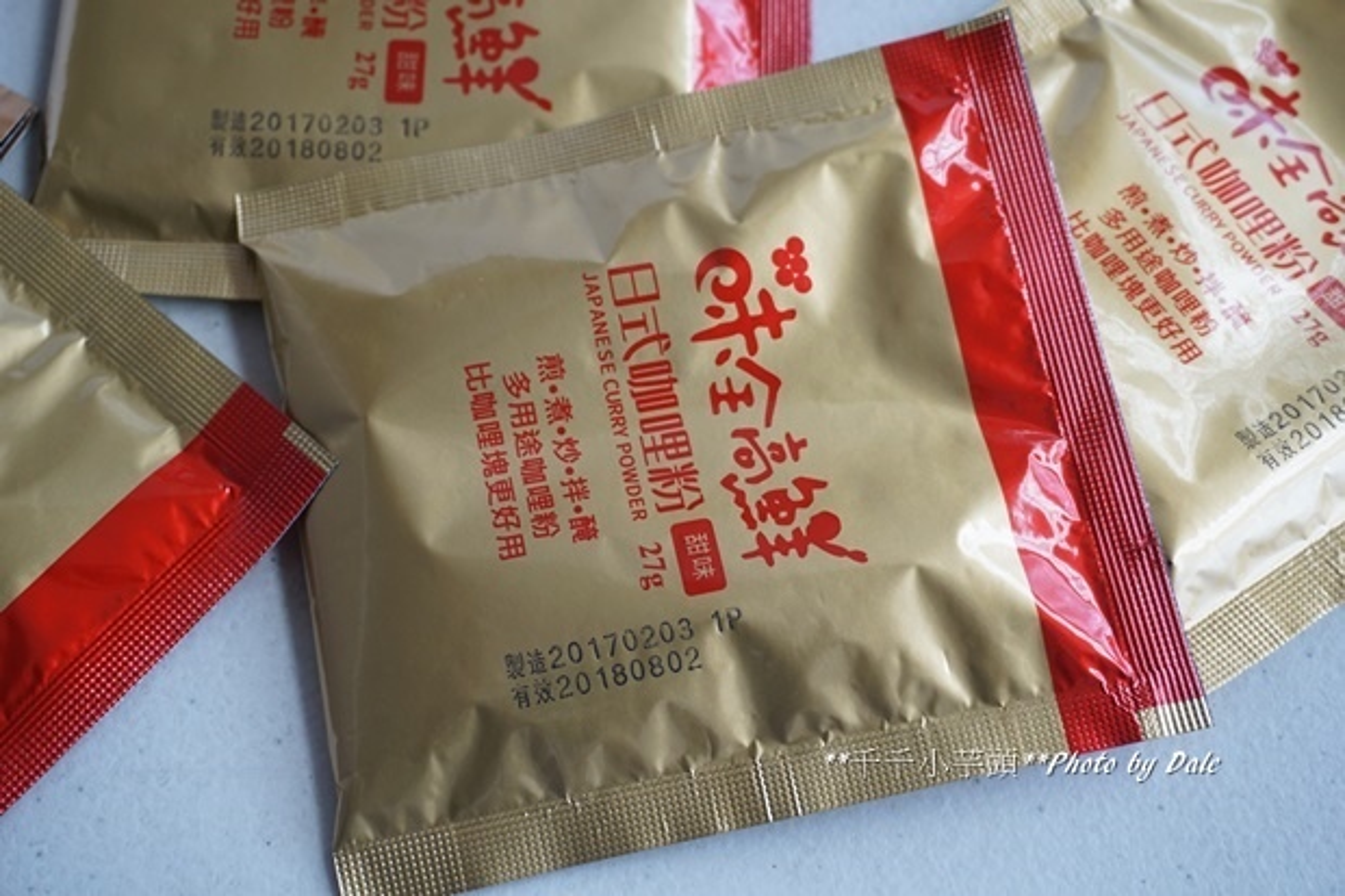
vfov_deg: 27.2
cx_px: 672
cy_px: 448
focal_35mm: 50
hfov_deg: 40.0
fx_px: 1849
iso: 400
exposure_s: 1/60
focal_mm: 33
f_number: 5
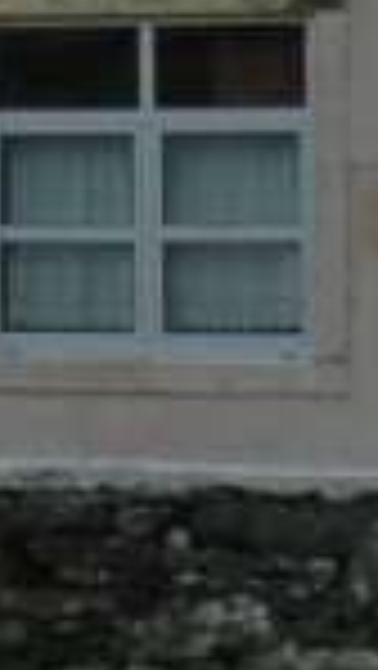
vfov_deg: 5.8
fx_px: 6511
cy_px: -531
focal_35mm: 366
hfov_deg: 3.3
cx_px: -549
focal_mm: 6.9
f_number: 5.6
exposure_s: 1/400
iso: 125
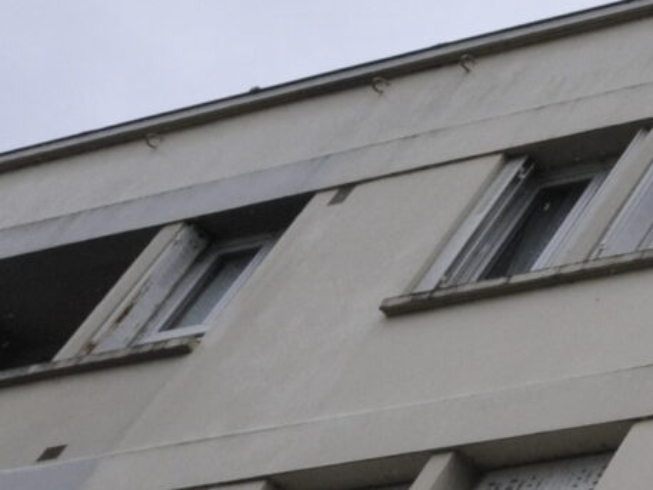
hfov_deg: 12.1
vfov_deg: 13.1
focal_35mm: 113
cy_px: 176
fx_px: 2132
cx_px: 1760
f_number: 13
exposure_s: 1/640
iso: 800
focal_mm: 14
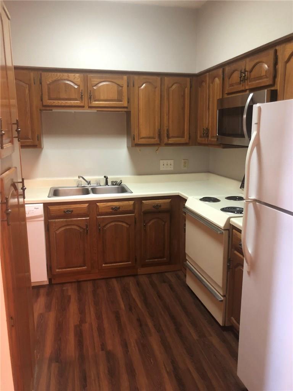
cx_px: 146
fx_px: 316
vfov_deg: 63.4
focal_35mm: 28
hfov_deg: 49.7
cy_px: 196
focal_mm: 4
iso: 100
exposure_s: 1/5
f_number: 1.8
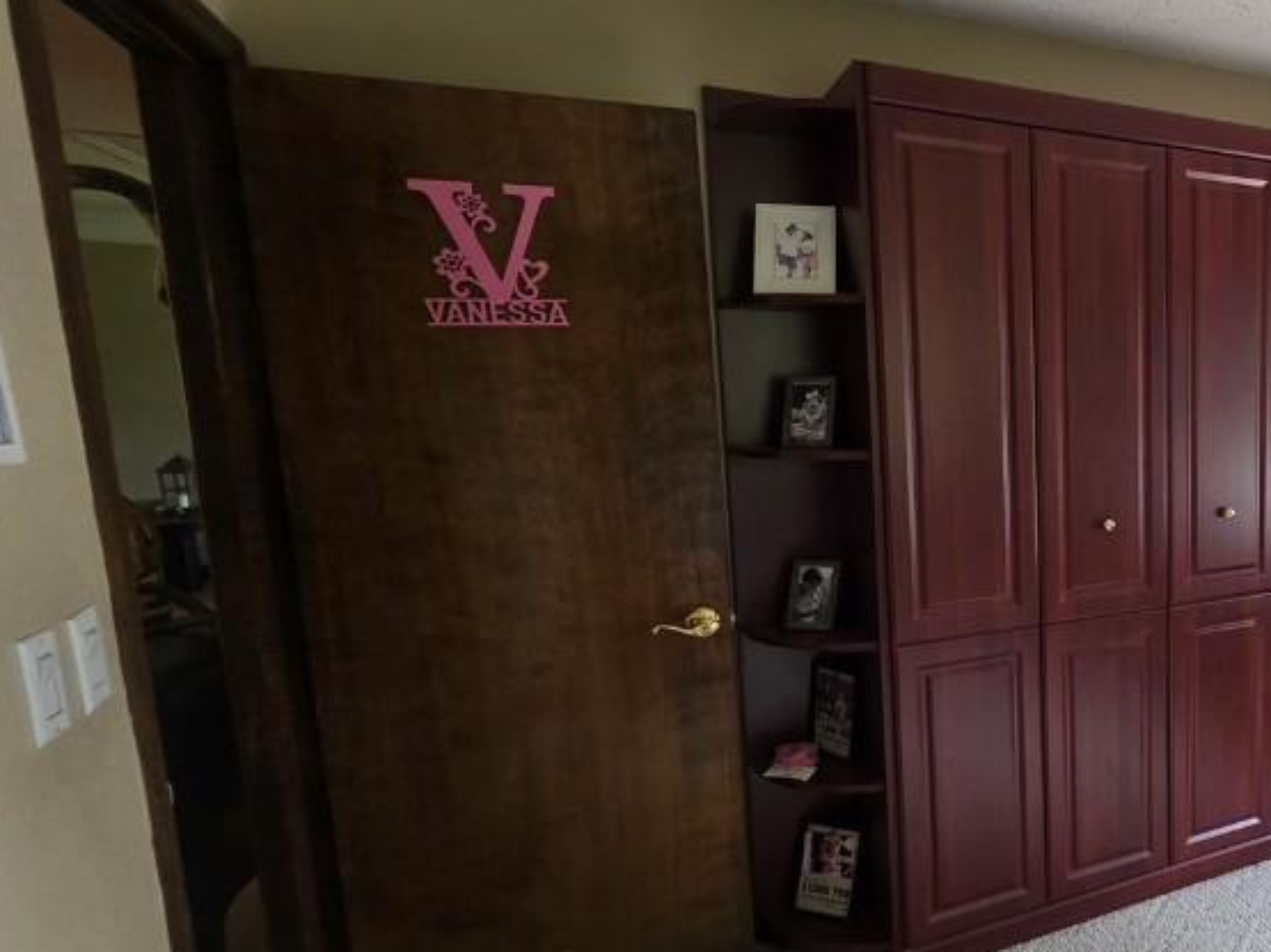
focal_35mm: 24
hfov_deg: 60.0
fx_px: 881
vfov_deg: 56.7
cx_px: 1159
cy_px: 510
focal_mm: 2.2
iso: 400
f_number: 1.9
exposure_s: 1/60
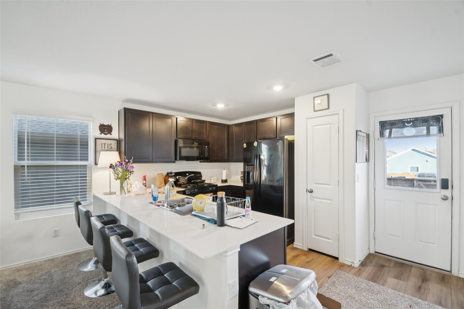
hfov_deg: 100.4
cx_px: 232
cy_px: 154
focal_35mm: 15
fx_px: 193
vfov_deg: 77.3
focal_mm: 10
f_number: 8
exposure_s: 1/5
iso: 400
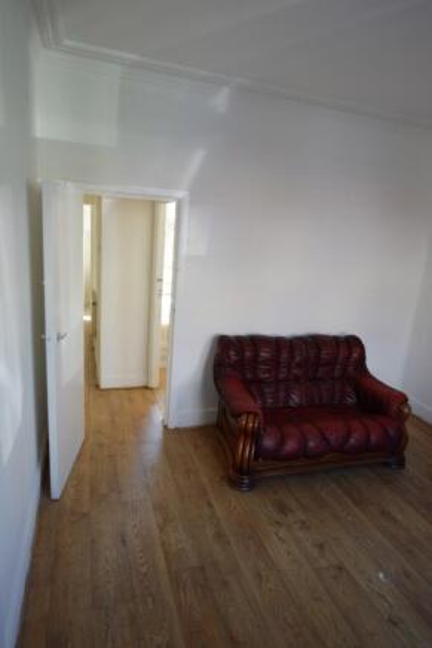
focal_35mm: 21
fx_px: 378
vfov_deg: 81.2
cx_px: 216
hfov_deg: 59.5
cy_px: 324
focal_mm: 14
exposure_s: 1/80
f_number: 4.5
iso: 400
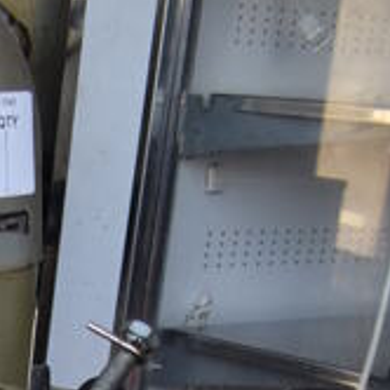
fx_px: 1606
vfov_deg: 11.6
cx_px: -320
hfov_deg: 12.6
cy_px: 903
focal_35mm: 126
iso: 450
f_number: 3.5
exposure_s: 1/250
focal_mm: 18
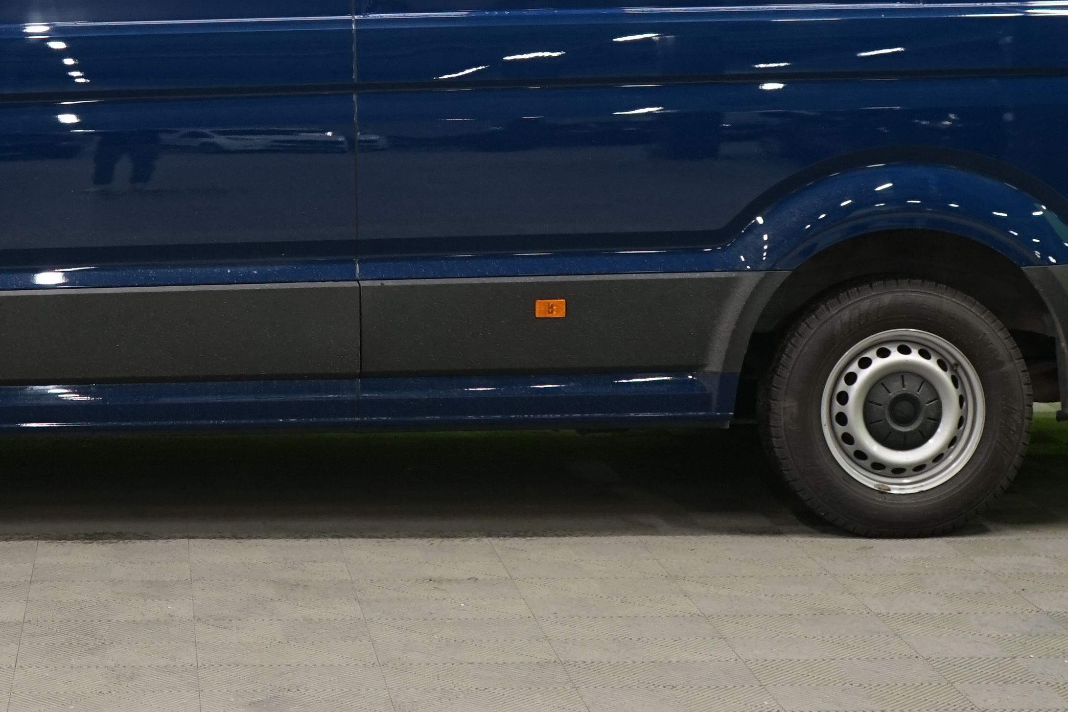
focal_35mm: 88
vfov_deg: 15.4
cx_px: 185
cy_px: 99
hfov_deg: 22.7
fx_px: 2611
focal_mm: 32
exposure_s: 1/40
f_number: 5
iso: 800
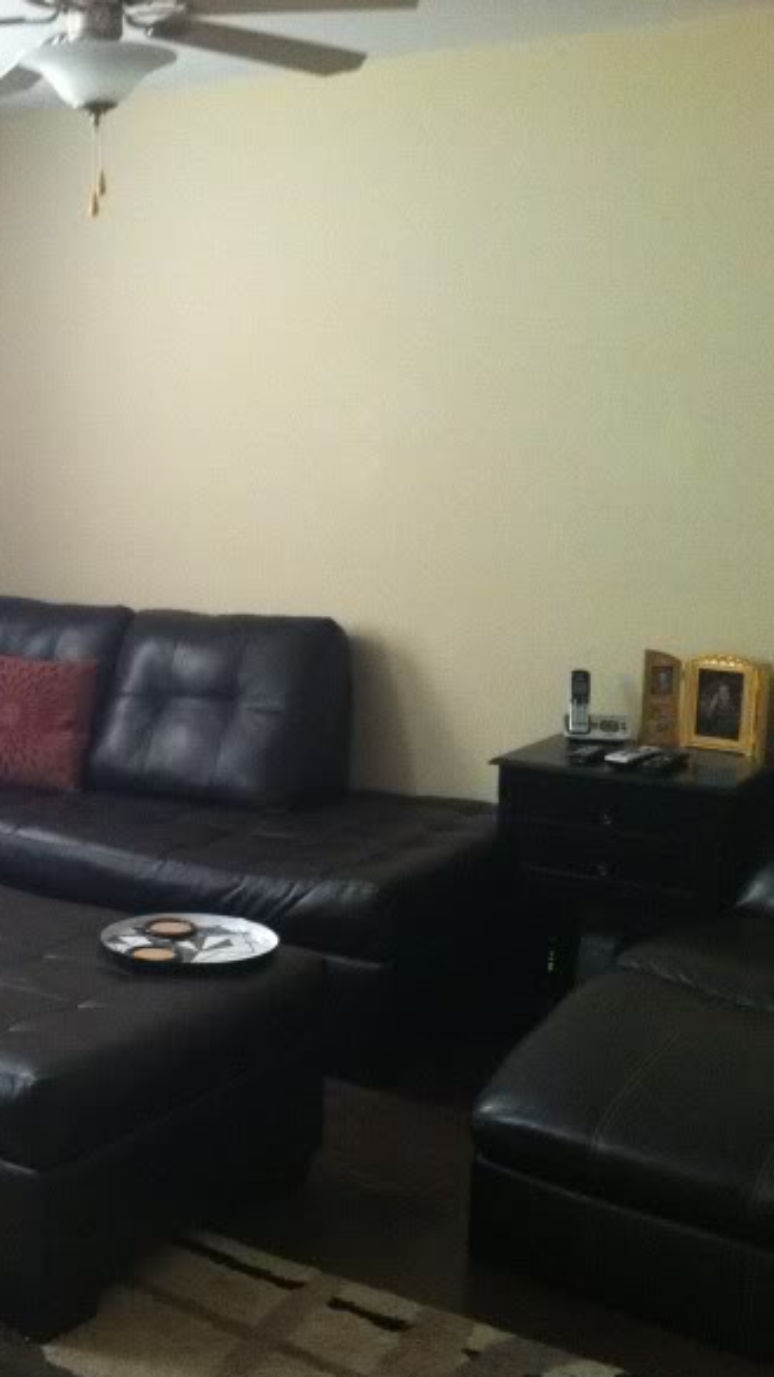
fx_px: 1898
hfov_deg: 21.8
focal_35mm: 52
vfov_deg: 39.9
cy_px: 698
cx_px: -93
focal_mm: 3.9
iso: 400
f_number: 2.8
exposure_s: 1/17
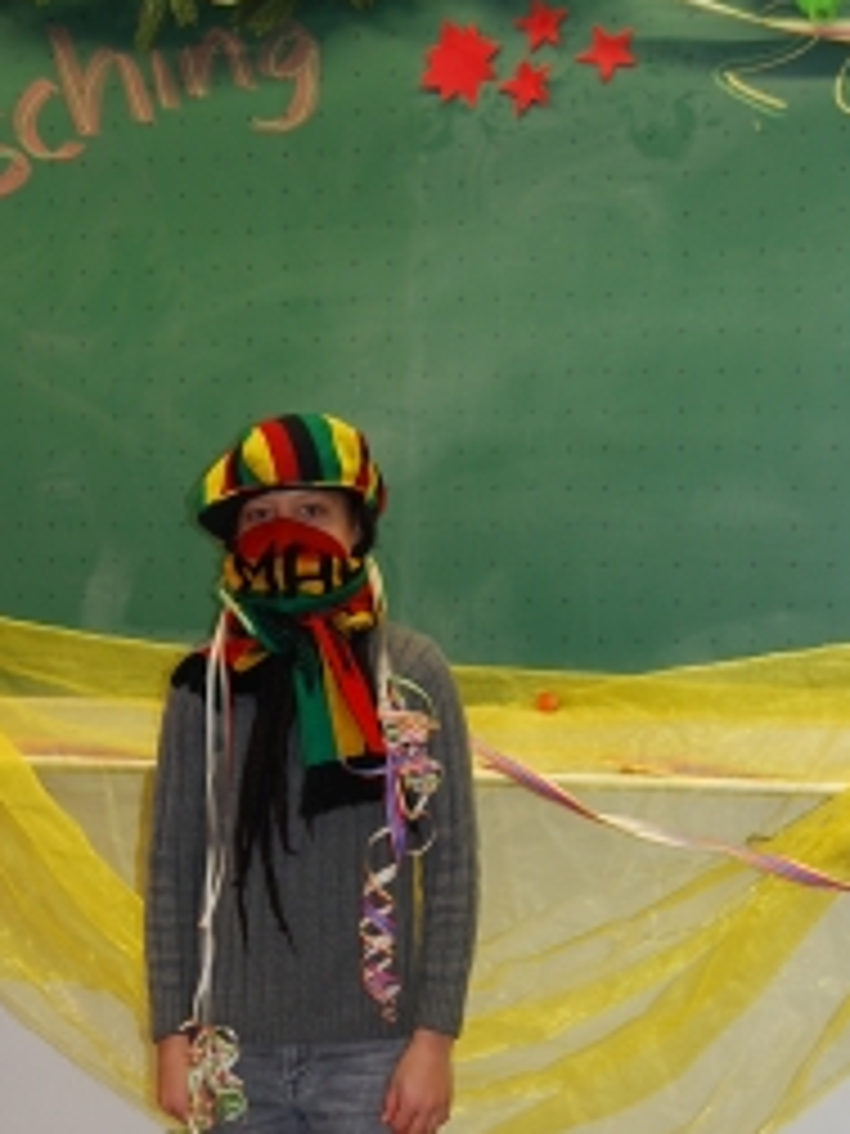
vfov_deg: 24.2
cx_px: 299
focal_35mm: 80
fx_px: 2615
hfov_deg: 18.4
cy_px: 868
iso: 200
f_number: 4.5
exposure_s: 1/60
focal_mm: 31
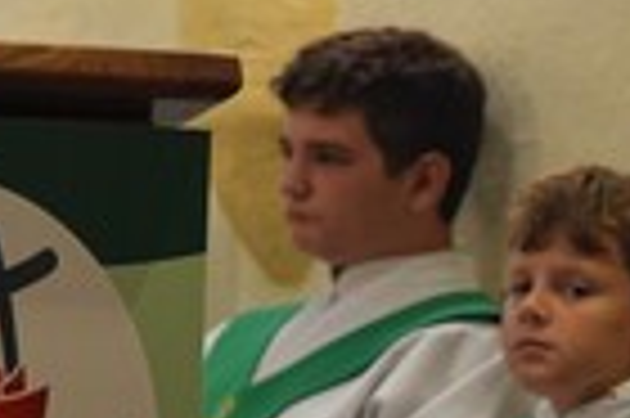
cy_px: -225
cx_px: -279
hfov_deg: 6.0
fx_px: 5908
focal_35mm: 338
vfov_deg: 4.0
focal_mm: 105
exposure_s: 1/125
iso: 1000
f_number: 4
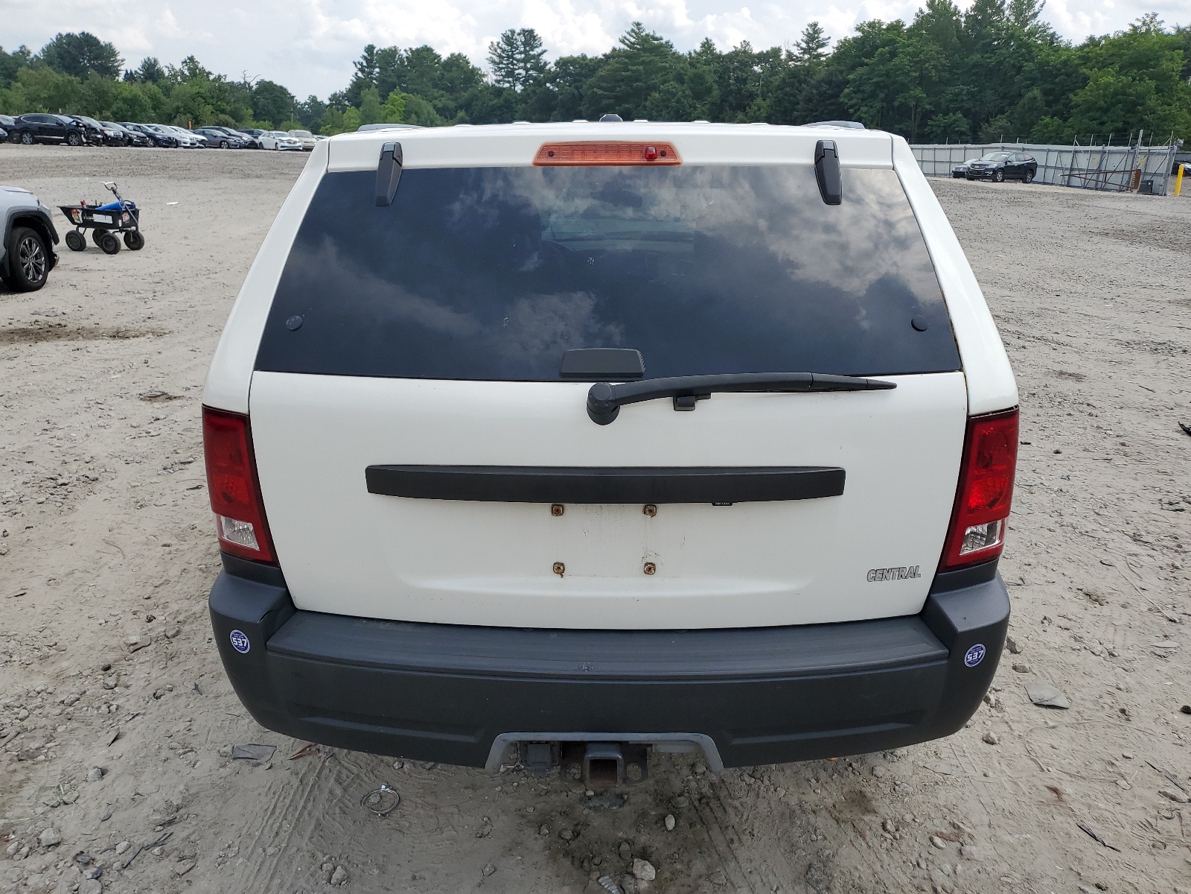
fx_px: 895
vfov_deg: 53.1
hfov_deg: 67.3
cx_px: 596
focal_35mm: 26
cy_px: 447
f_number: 1.5
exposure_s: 1/2500
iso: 50
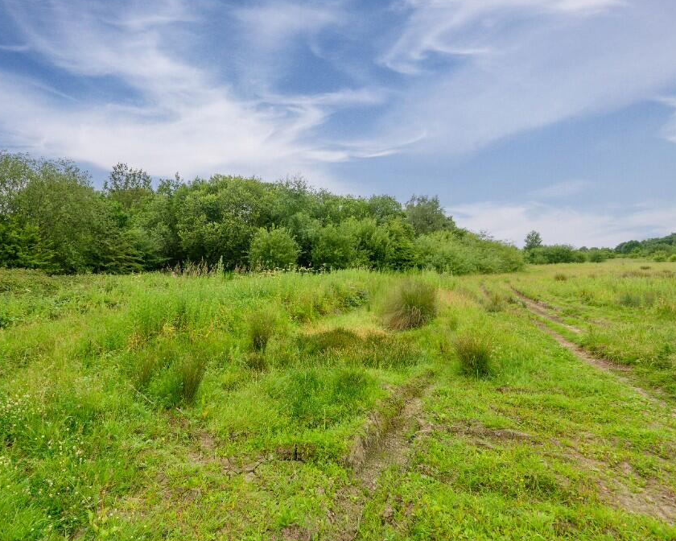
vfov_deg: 80.4
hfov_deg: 92.4
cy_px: 269
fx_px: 320
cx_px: 286
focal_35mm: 16
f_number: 9
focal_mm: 14
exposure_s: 1/800
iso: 400
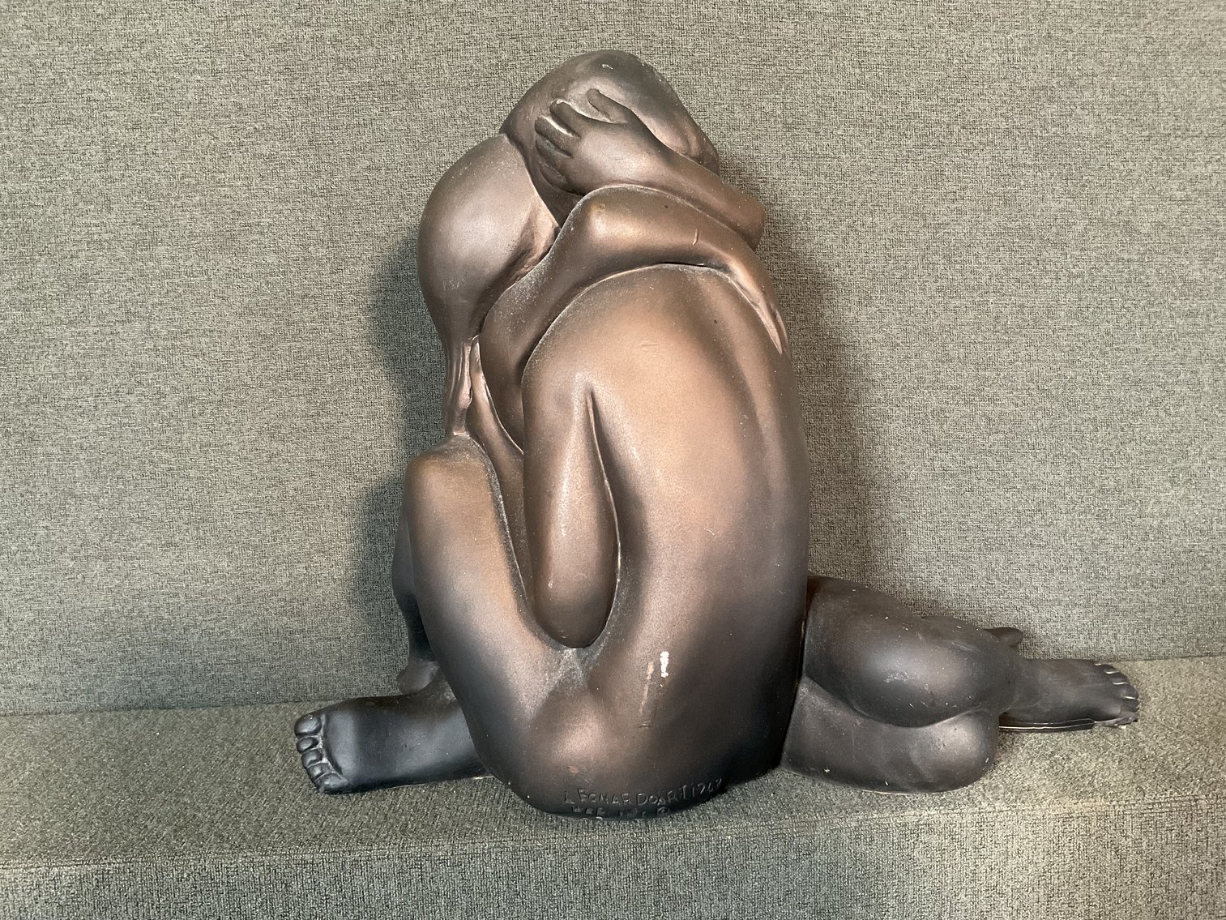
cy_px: 460
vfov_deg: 48.2
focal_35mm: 29
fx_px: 1027
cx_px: 613
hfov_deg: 61.7
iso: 250
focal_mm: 3
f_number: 1.8
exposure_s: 1/50
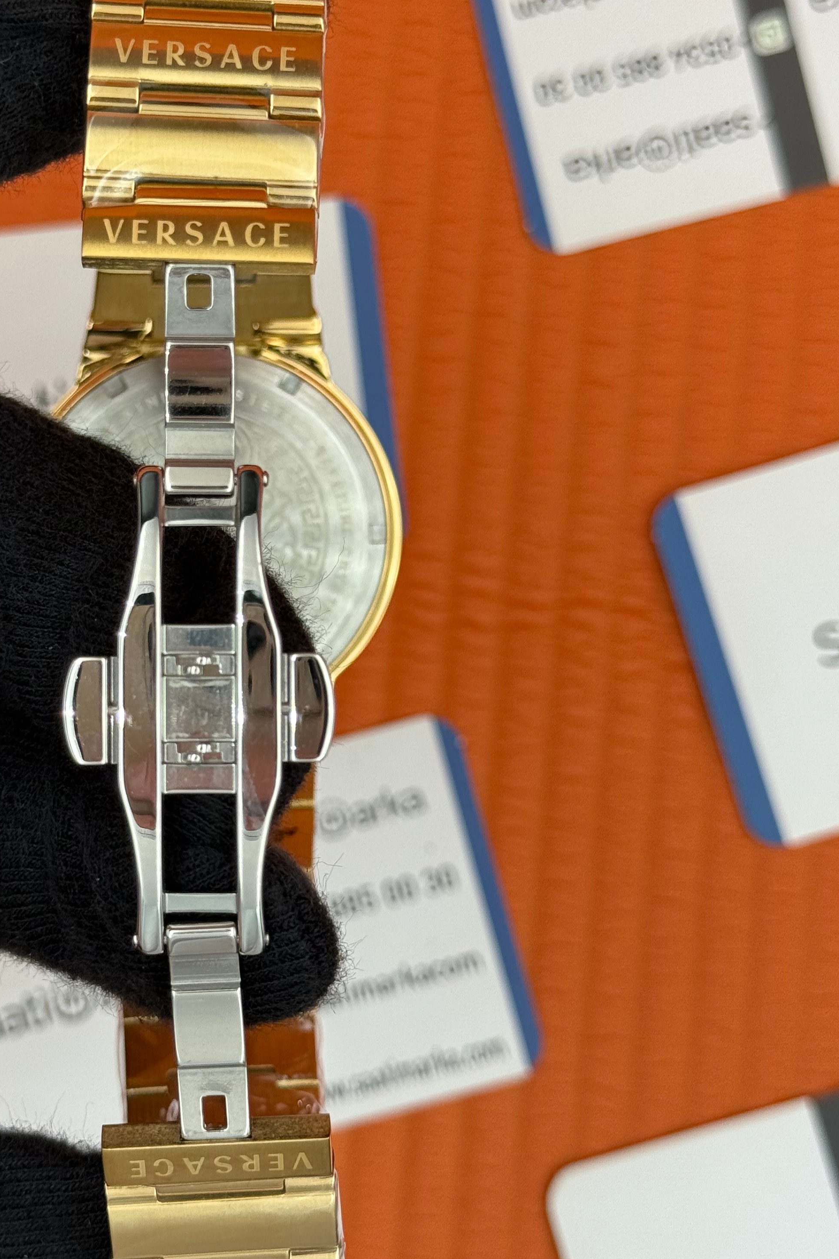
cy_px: 600
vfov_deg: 29.2
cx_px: 220
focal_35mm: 69
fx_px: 2412
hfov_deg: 19.6
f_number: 1.78
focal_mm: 6.76
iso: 64
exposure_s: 1/631
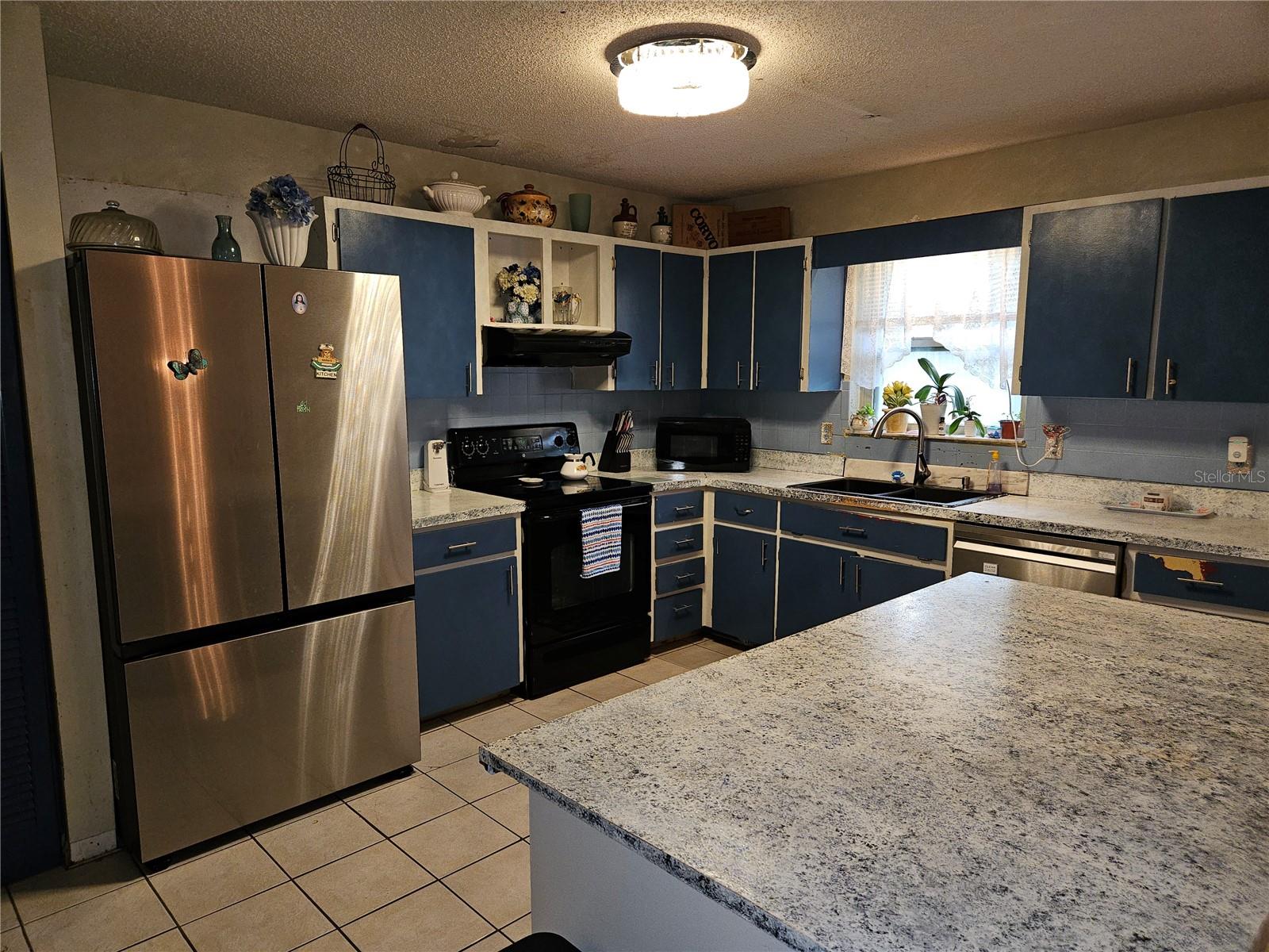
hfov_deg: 73.9
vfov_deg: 58.9
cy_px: 476
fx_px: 843
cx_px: 634
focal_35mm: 23
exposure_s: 1/24
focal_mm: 5.4
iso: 100
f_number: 1.8
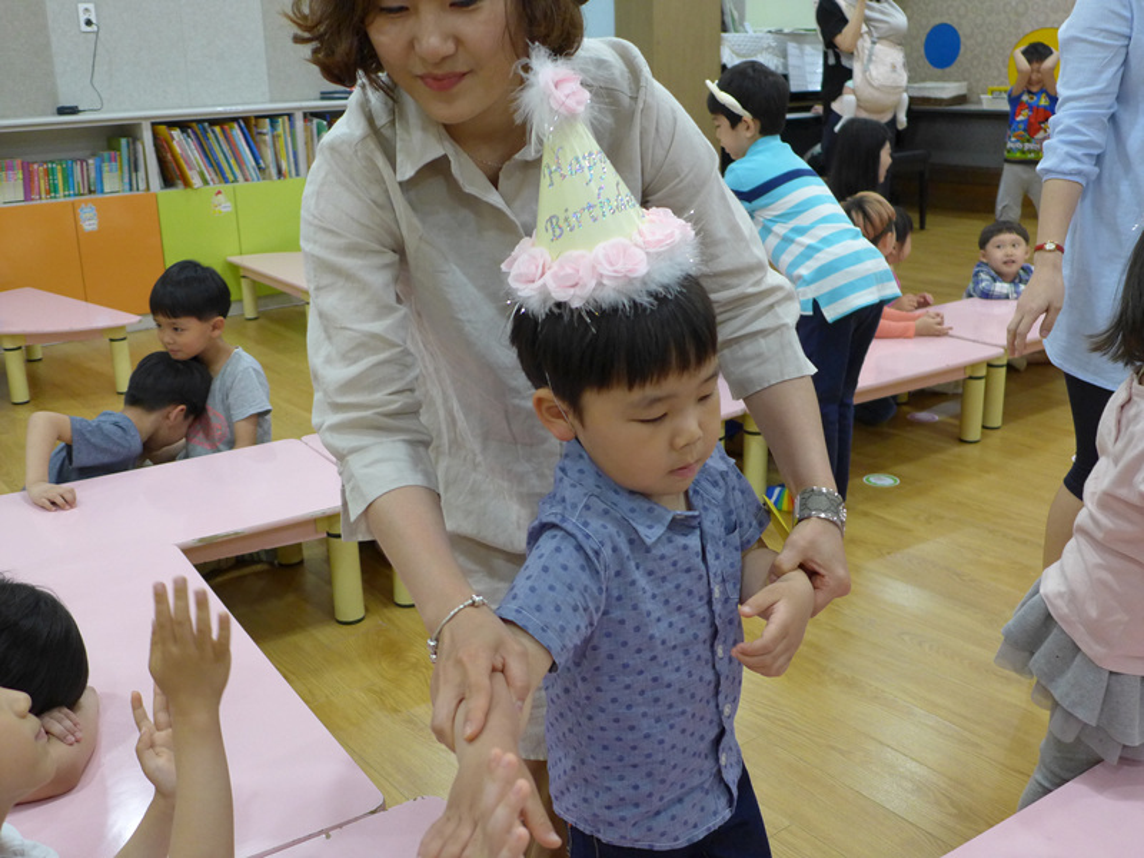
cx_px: 572
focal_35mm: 37
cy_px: 429
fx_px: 1223
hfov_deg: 50.1
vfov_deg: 38.7
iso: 500
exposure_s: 1/320
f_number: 1.7
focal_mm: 7.3
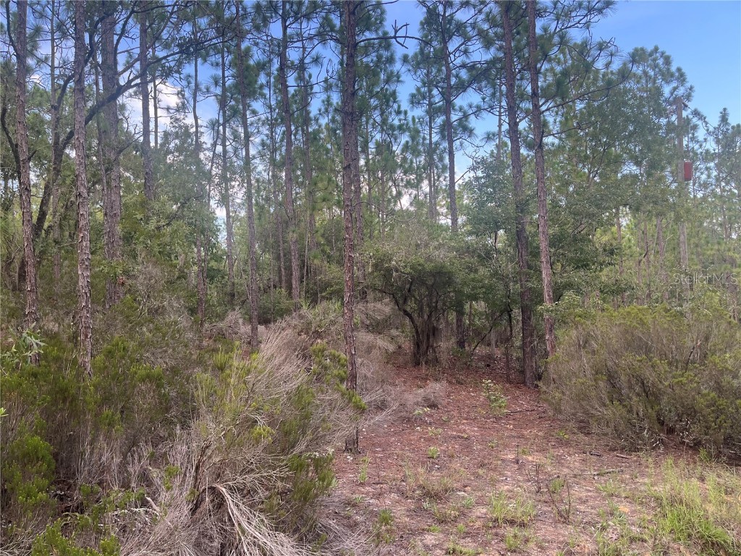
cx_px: 370
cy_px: 278
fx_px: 557
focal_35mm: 26
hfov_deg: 67.3
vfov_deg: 53.1
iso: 40
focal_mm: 5.1
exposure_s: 1/129
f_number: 1.6
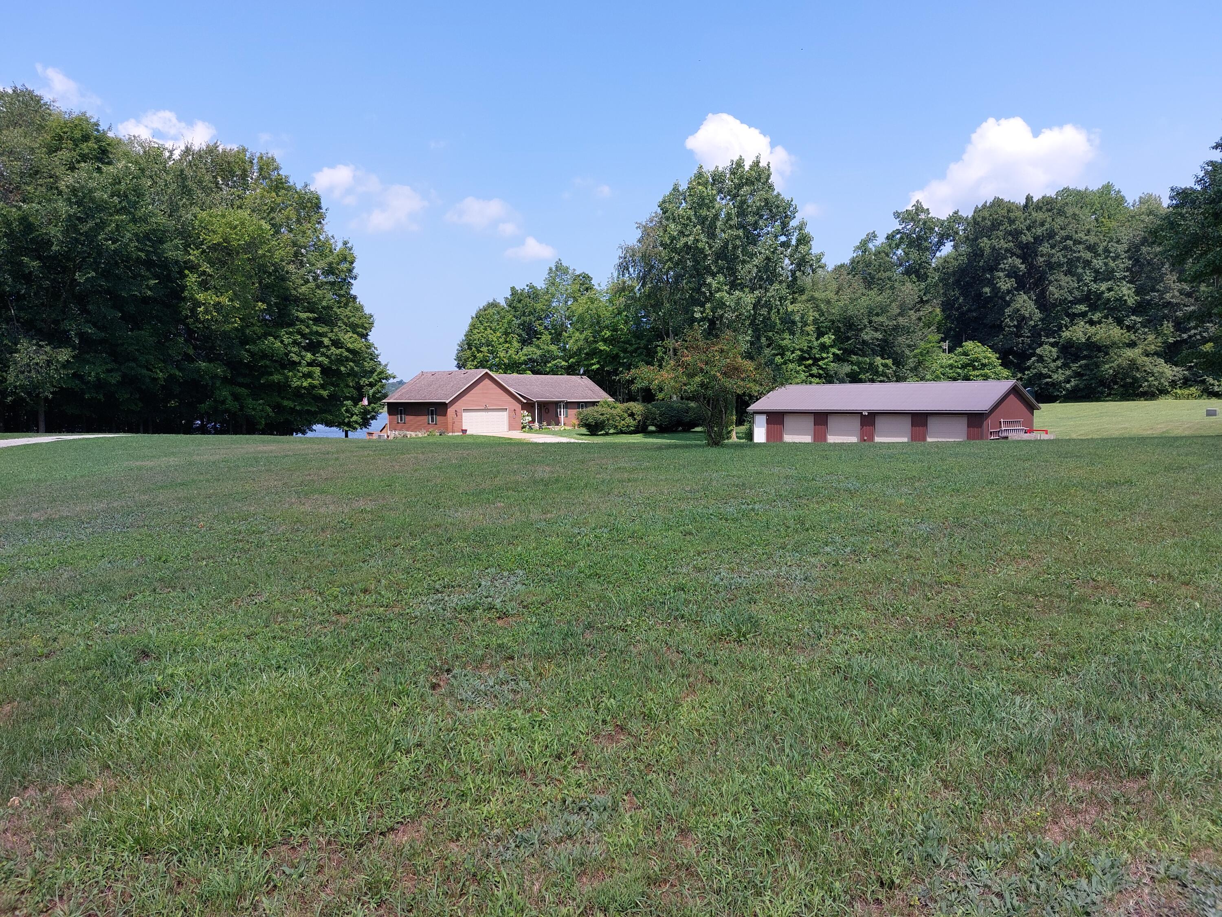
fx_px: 847
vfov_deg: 56.8
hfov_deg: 71.6
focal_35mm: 24
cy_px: 458
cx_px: 611
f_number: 1.8
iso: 25
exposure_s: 1/818
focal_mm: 5.23
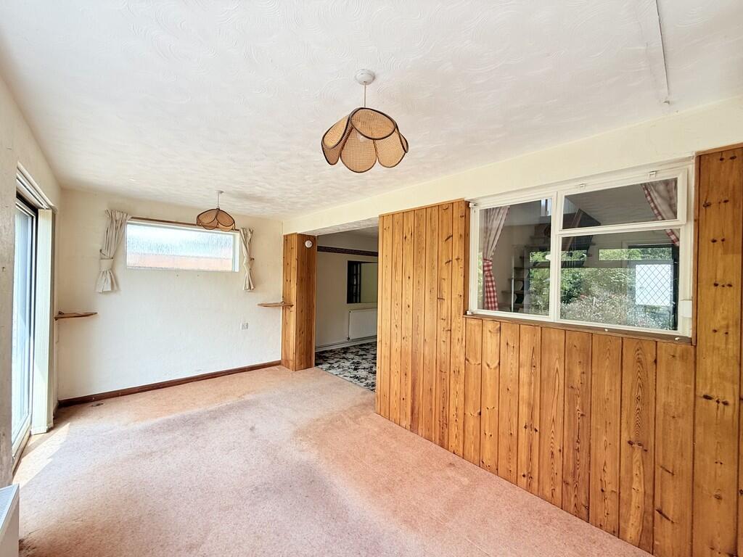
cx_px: 372
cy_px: 278
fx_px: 300
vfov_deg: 85.7
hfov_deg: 102.1
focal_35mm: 14
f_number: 2.2
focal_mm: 2.22
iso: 64
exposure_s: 1/148
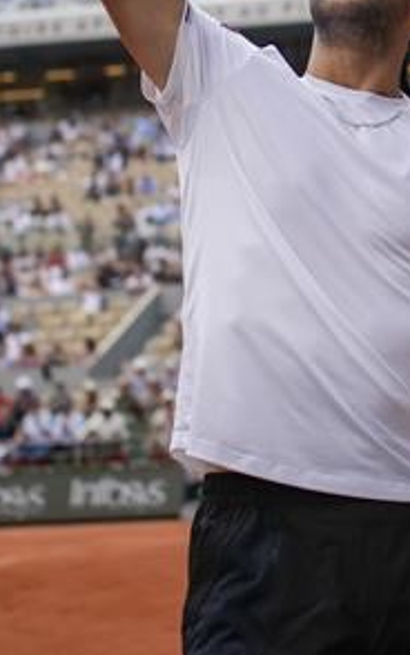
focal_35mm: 54
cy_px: 129
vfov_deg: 36.2
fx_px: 964
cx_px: 282
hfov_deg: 23.9
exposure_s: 1/6400
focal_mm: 24
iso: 500
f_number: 1.4
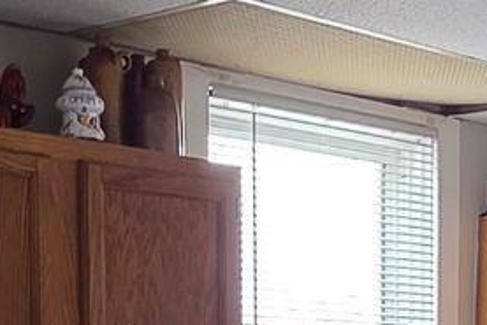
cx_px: 401
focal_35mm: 100
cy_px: 590
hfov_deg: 20.1
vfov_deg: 12.5
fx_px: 1353
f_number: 2.2
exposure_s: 1/120
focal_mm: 2.2
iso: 160
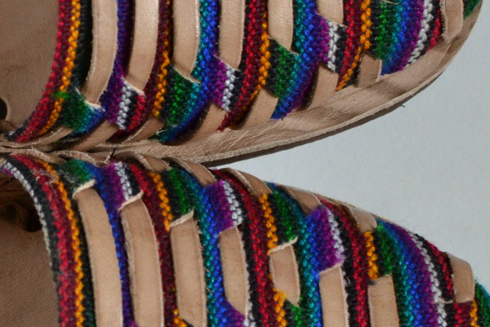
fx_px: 2460
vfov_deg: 7.6
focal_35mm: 181
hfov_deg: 11.0
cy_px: 147
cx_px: -204
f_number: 4
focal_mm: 35
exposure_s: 1/60
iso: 800
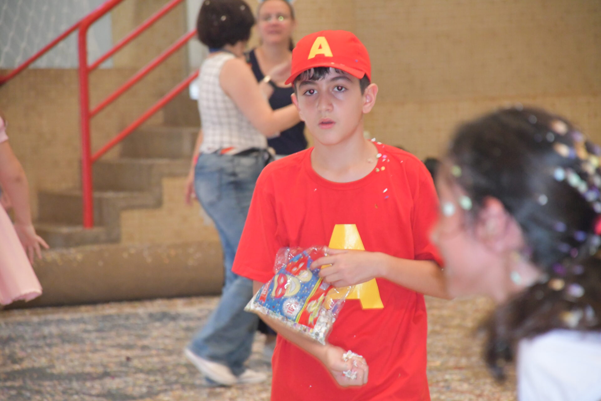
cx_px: 300
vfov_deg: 6.5
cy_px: 200
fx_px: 3506
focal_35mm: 210
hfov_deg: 9.8
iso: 6400
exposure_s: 1/60
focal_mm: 140
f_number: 5.6
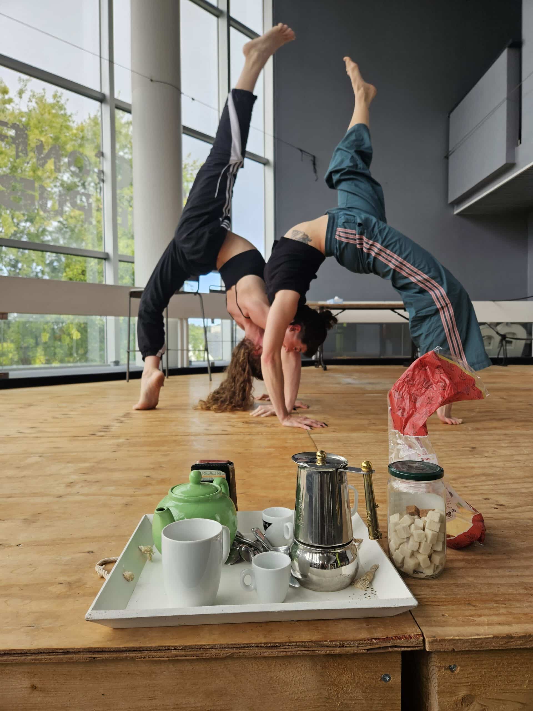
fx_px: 472
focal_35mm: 23
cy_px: 356
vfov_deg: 73.9
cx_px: 266
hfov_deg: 58.9
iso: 40
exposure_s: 1/180
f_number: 1.8
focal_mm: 5.4
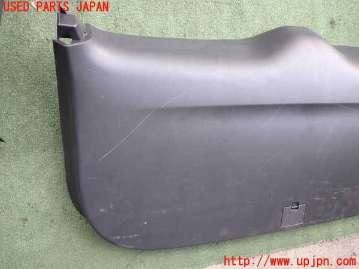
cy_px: 134
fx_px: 311
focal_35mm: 30
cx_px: 180
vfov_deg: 46.8
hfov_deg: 60.0
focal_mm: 5.4
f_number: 2.3
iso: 200
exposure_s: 1/80
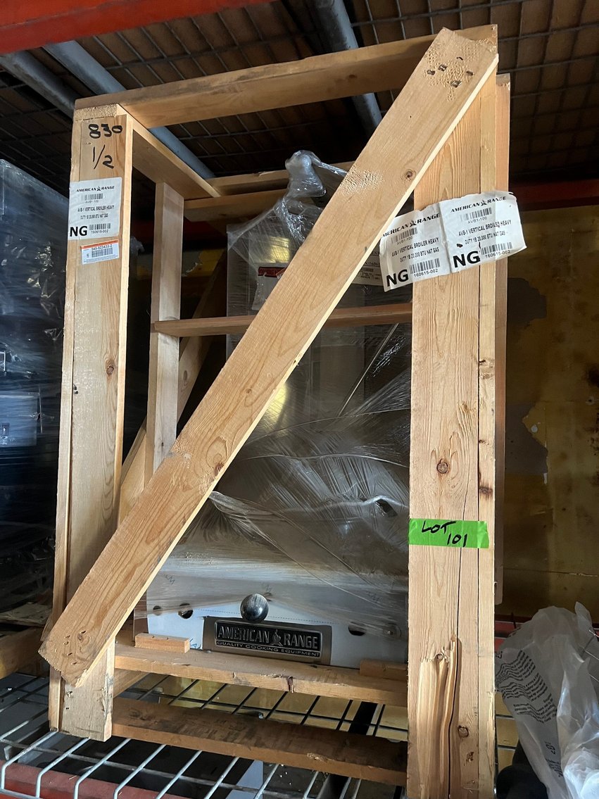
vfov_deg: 67.3
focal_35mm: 26
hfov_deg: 53.1
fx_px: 600
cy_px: 400
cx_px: 300
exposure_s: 1/44
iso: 500
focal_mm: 5.7
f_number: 1.5
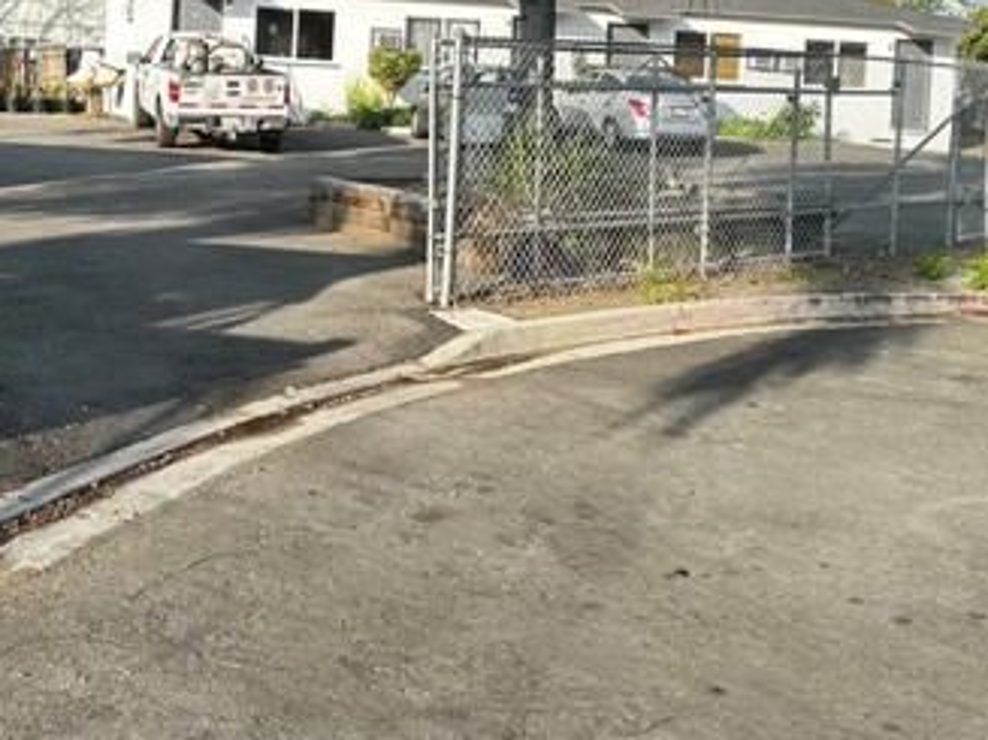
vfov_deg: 29.7
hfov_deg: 40.2
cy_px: 88
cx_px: 381
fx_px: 1341
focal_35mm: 47
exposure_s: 1/943
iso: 80
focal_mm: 6.86
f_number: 1.78
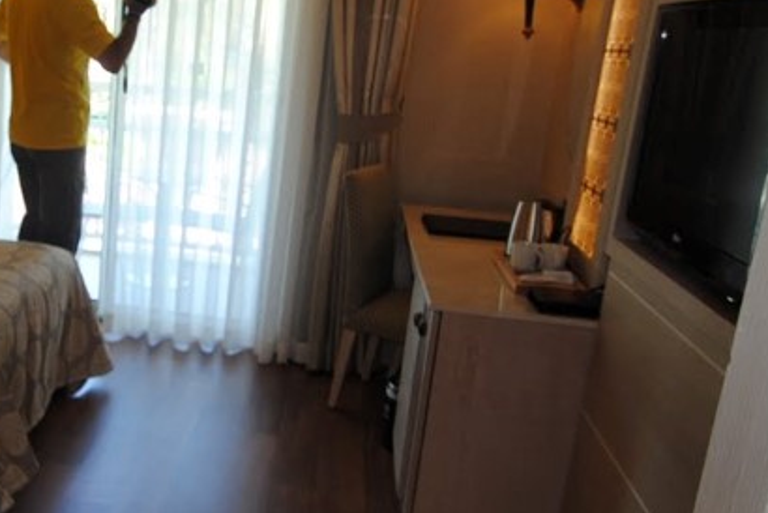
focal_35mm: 42
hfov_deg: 44.0
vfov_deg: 31.9
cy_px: 281
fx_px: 897
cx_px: 147
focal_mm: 10
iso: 200
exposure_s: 1/60
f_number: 3.5
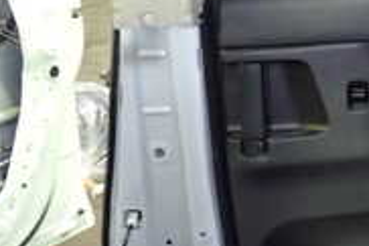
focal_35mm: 96
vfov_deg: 14.0
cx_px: 560
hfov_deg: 18.7
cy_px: -14
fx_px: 983
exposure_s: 1/30
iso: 640
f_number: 2.2
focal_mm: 5.05
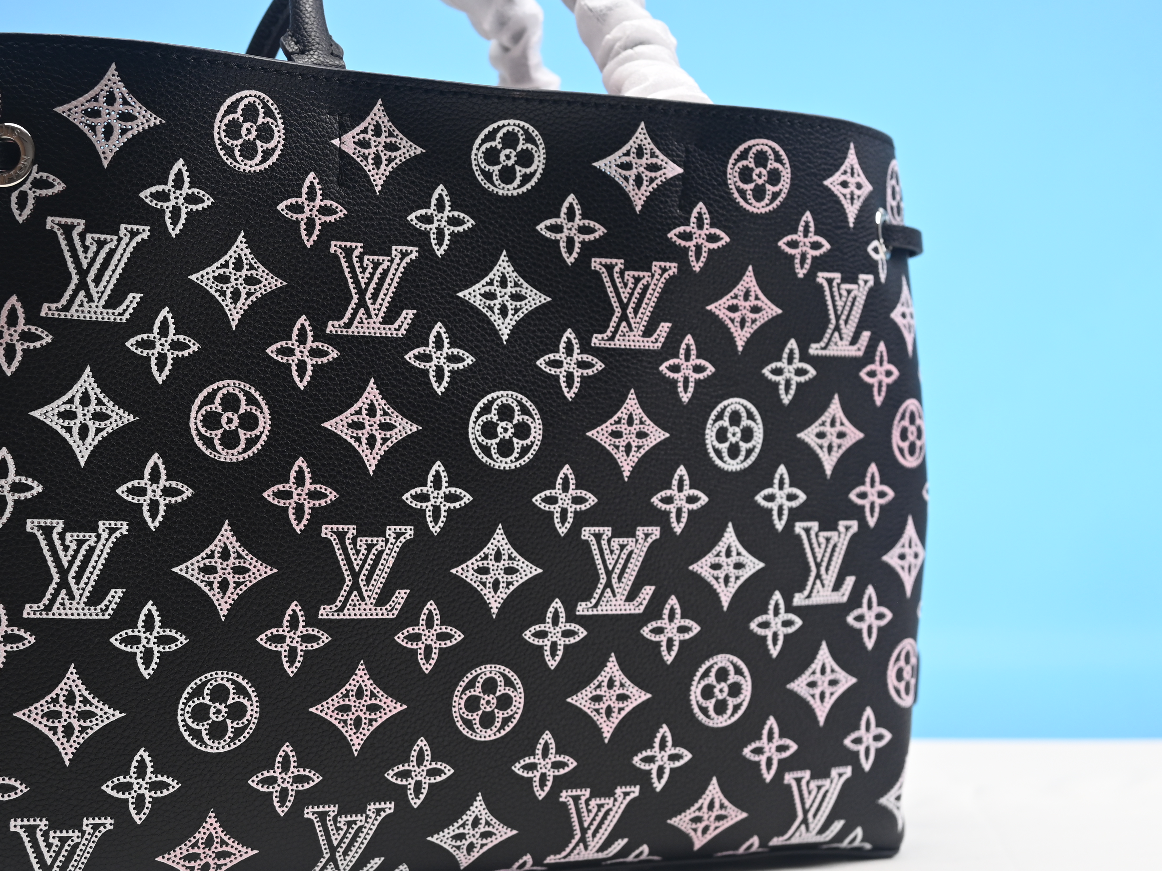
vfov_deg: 23.6
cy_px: 411
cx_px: 664
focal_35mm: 62
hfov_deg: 31.2
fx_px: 2081
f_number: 5.3
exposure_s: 1/40
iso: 280
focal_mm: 38
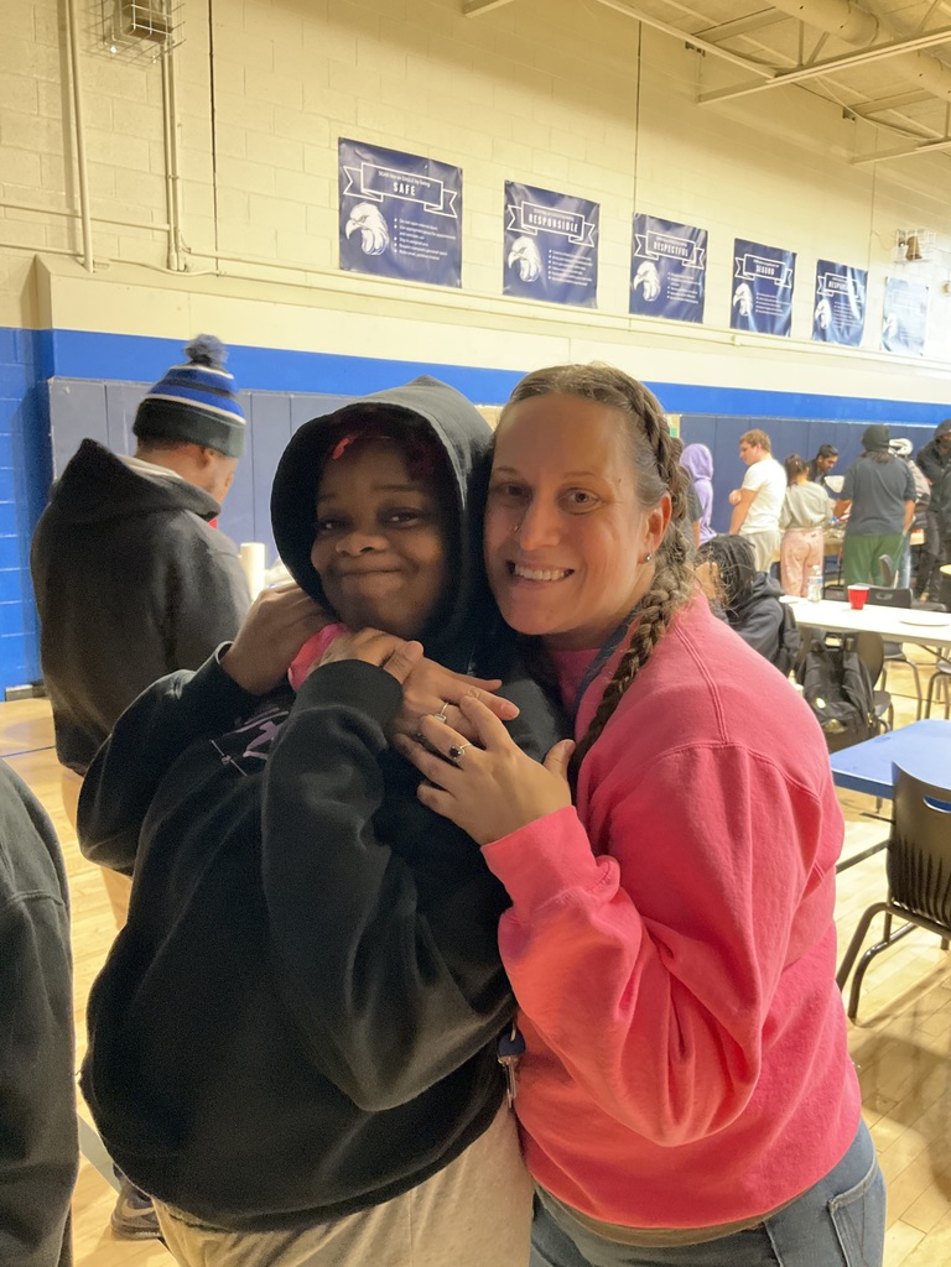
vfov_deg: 61.7
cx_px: 476
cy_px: 634
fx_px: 1062
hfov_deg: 48.2
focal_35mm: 29
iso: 320
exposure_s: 1/40
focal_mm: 3
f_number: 1.8
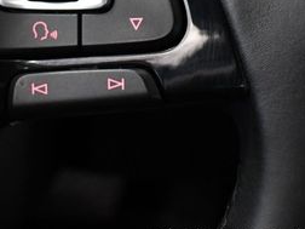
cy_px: 0
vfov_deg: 16.4
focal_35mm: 88
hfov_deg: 22.2
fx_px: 775
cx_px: 136
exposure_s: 1/100
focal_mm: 18
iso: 3200
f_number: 3.5
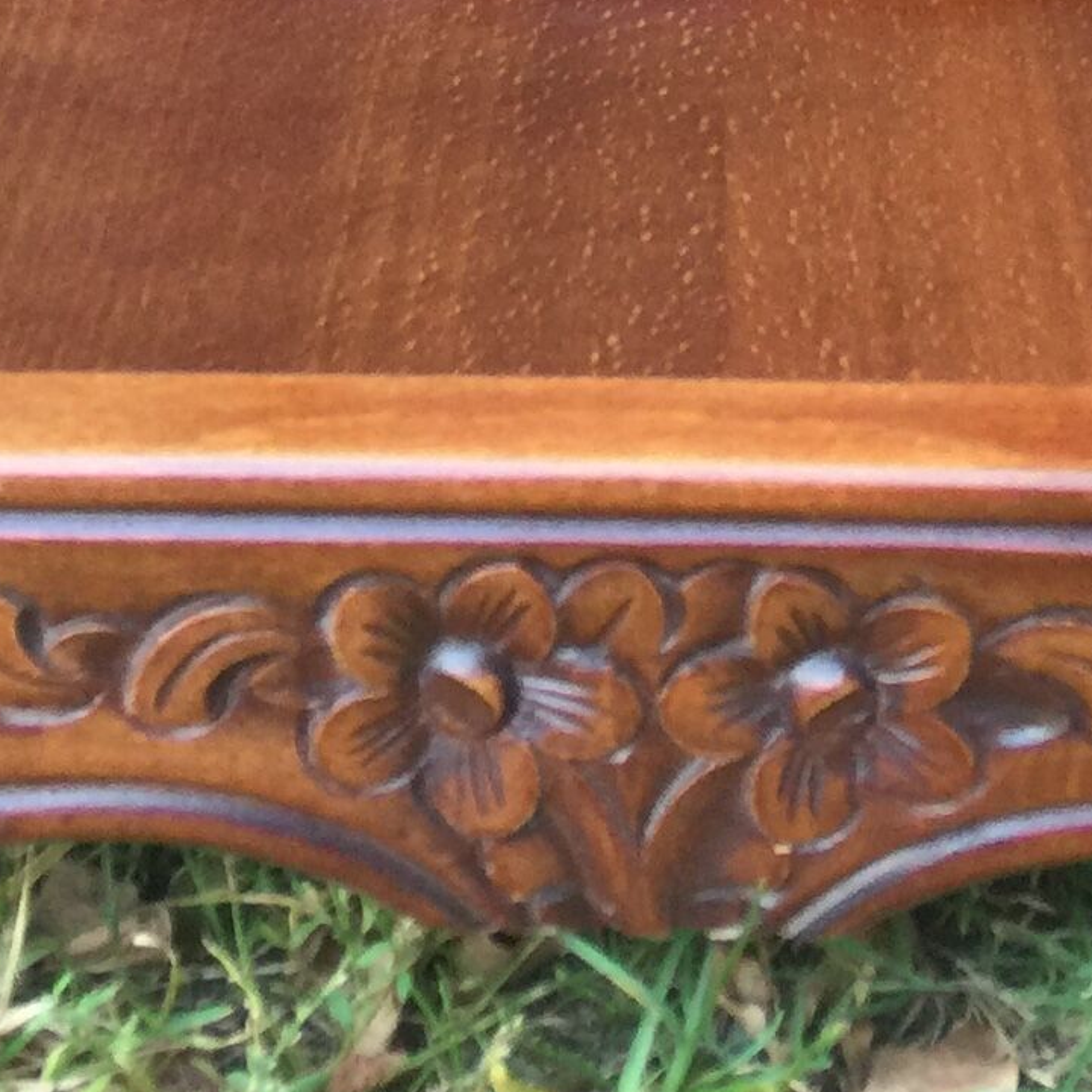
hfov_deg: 15.0
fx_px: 4140
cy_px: -1053
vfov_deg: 13.1
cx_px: 666
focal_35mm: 116
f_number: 2.2
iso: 50
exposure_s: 1/33
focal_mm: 4.15
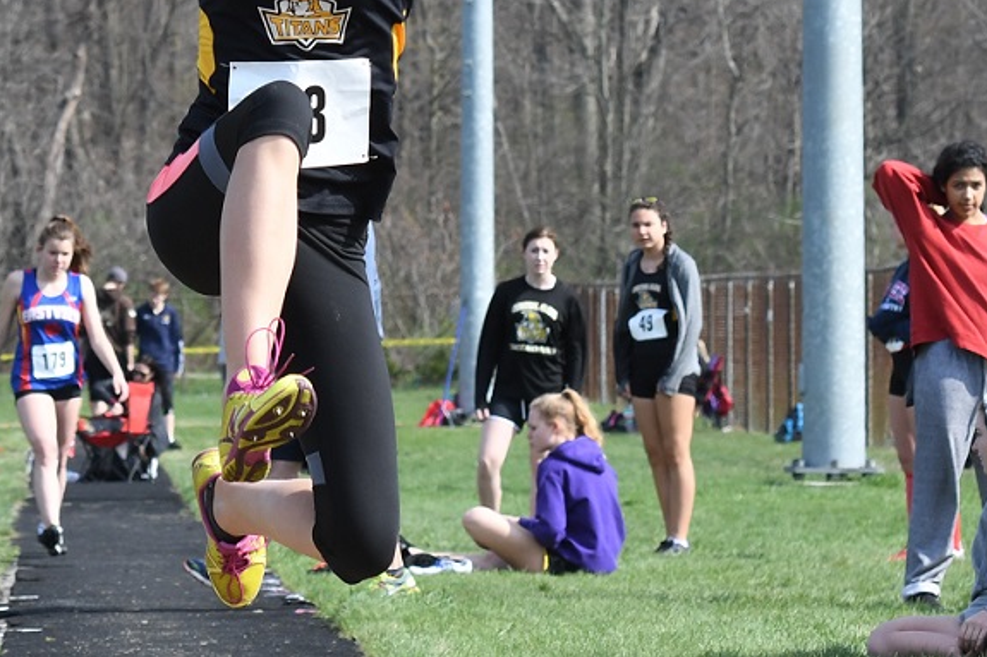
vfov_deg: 6.6
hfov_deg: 9.9
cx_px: 282
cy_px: 92
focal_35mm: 207
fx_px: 5673
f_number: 6.3
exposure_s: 1/1000
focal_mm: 80
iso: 400
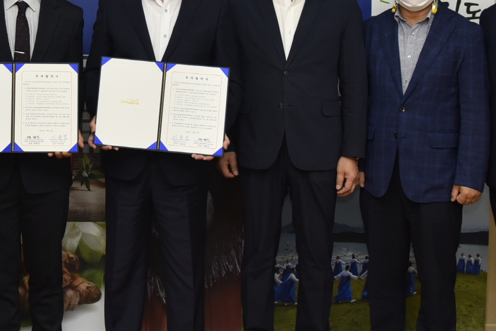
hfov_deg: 24.9
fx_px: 1102
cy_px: 20
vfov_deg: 16.8
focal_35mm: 80
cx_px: 84
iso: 800
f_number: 5
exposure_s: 1/125
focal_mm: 31
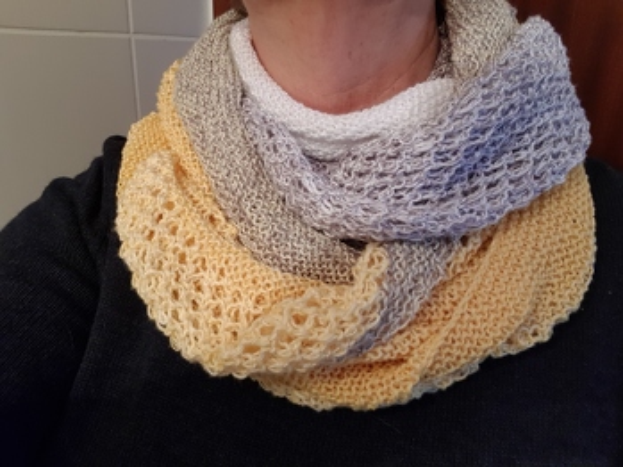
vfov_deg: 54.9
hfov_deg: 69.4
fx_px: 450
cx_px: 312
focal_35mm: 25
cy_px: 234
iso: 200
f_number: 1.7
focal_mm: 2.95
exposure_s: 1/33
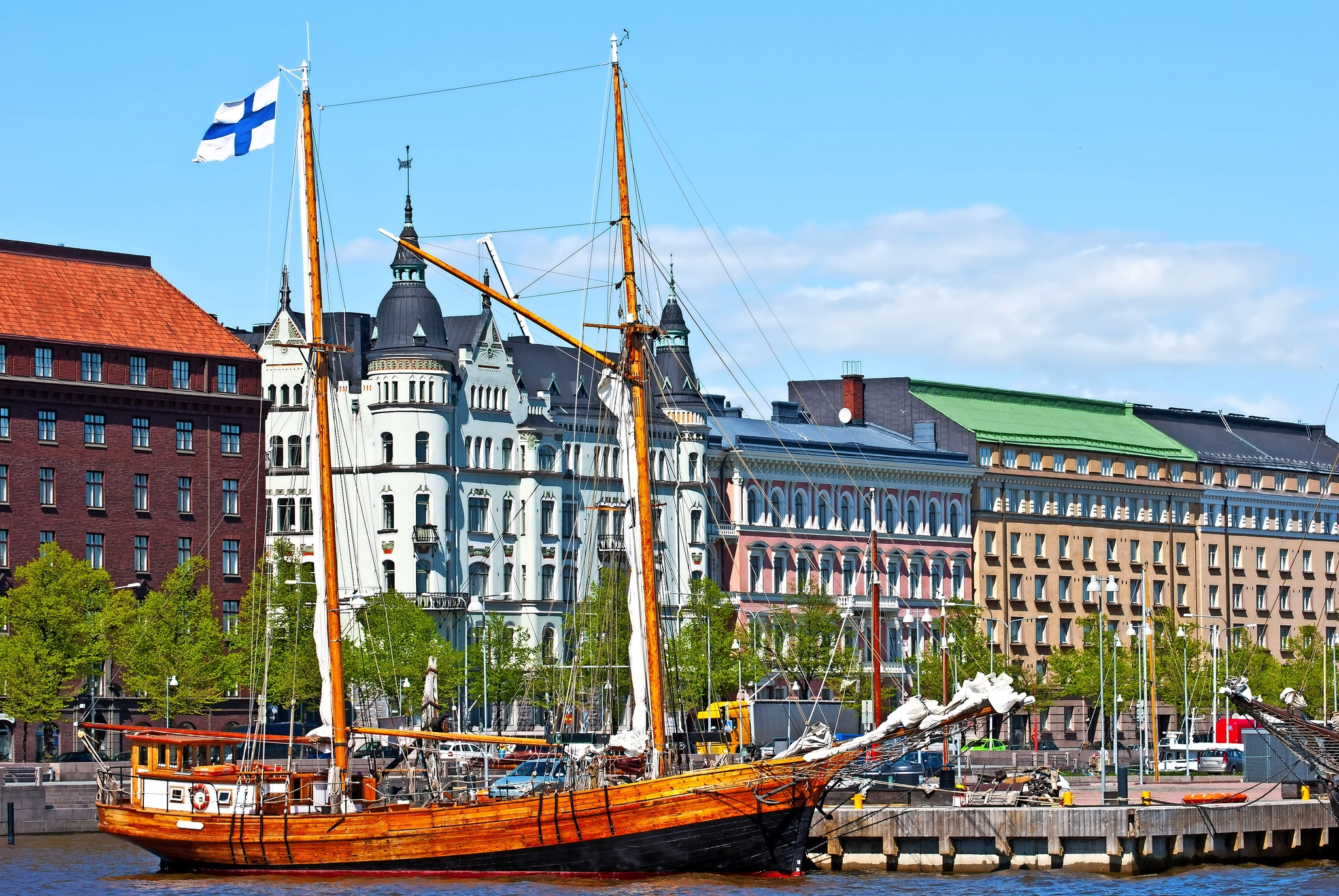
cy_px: 448
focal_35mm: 135
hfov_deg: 15.2
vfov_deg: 10.2
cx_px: 670
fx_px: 5027
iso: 100
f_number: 8
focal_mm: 90
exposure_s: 1/320
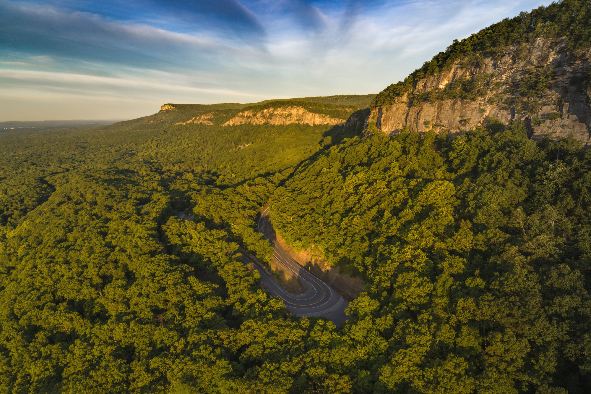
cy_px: 197
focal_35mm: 24
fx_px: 394
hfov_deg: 73.8
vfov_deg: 53.1
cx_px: 296
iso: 100
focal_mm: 16
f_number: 5.6
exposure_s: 1/50
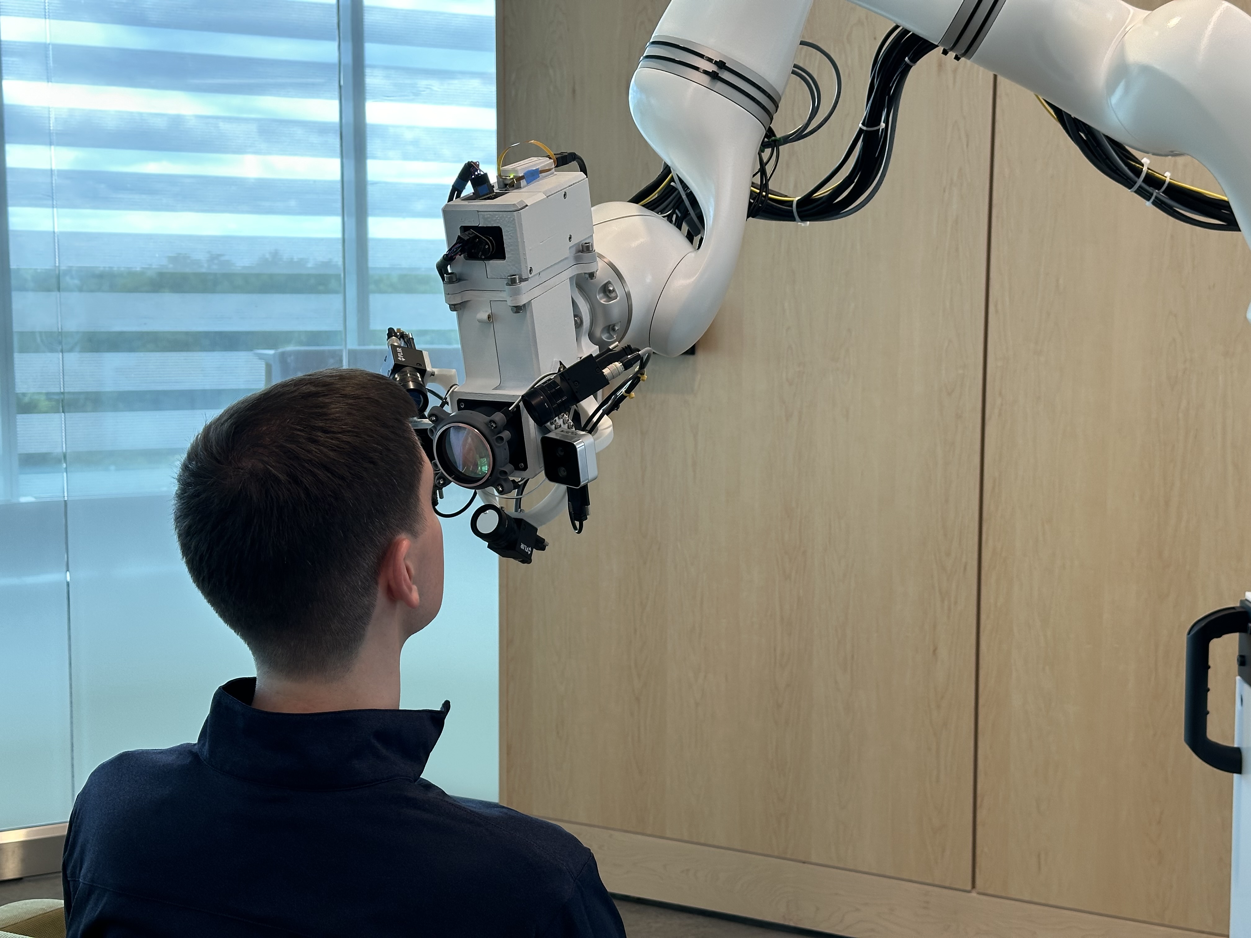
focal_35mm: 48
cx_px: 626
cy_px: 469
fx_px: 1735
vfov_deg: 30.3
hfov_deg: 39.7
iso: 50
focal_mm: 6.86
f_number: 1.78
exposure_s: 1/112
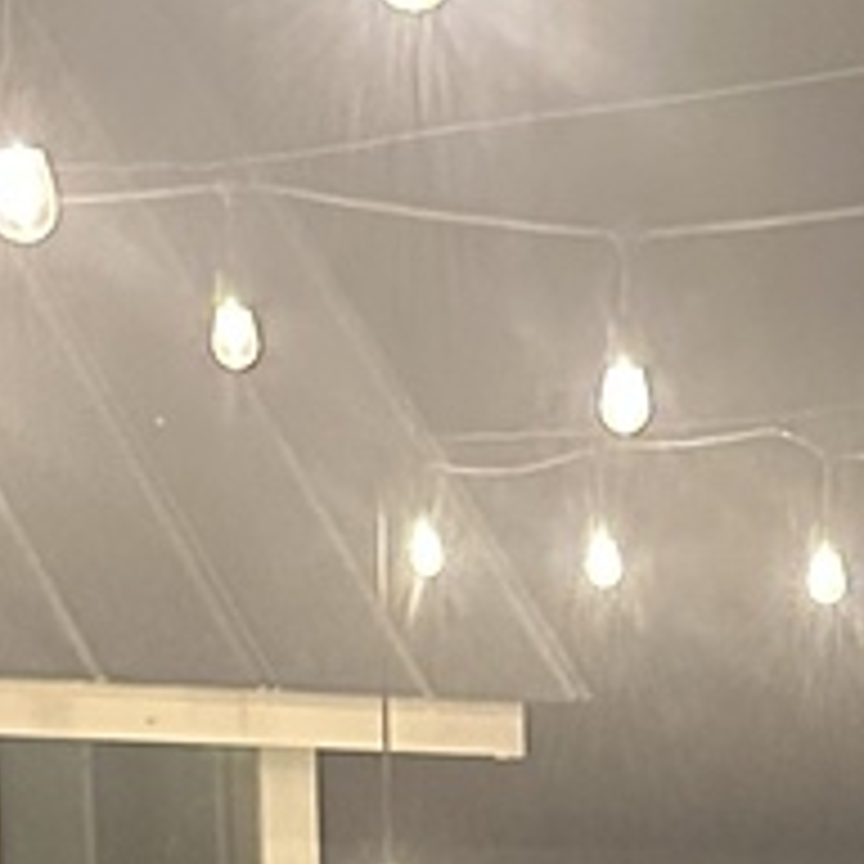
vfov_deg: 9.7
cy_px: 2097
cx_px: 806
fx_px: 4490
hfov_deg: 10.9
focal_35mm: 159
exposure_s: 1/30
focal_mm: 6.86
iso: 800
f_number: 1.78
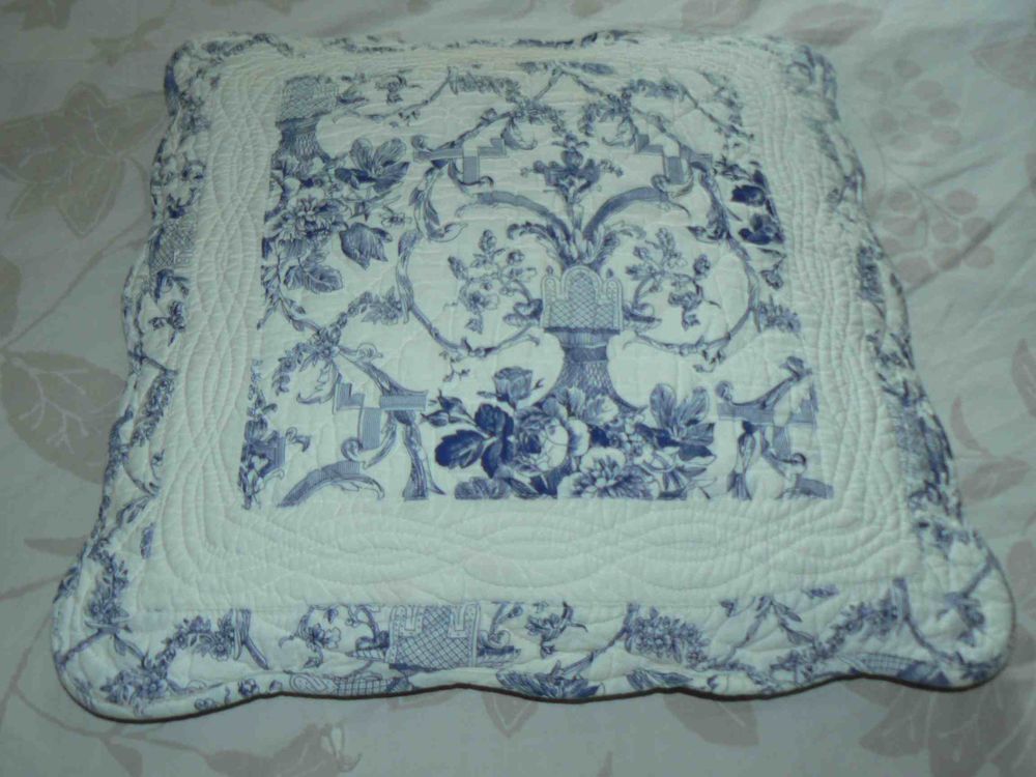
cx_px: 518
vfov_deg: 39.7
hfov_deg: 51.4
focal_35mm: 36
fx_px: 1077
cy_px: 388
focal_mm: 6
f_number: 2.8
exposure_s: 1/30
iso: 100
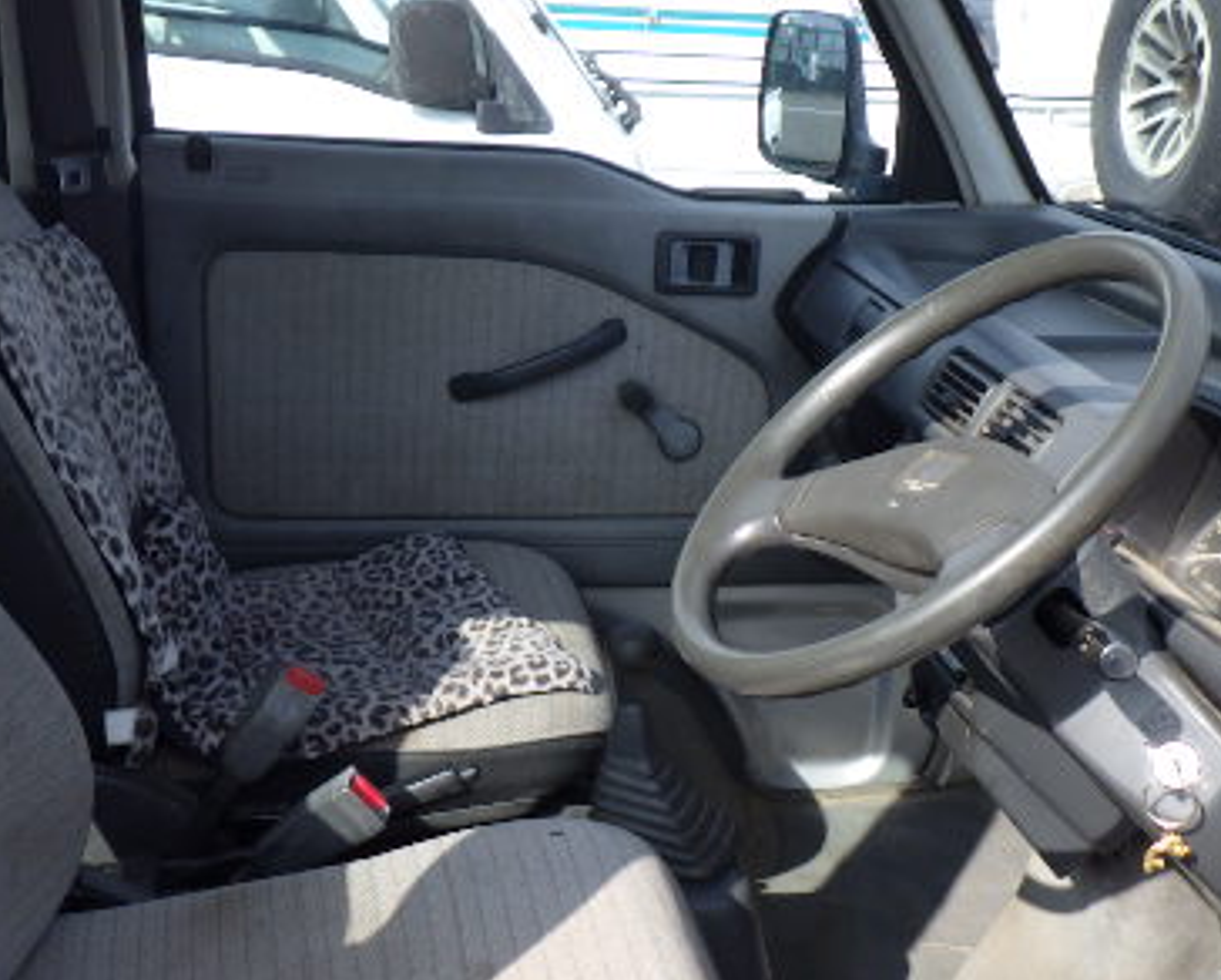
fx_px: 1736
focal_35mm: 48
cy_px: 560
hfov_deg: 38.7
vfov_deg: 31.5
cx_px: 654
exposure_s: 1/400
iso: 125
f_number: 4.2
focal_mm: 5
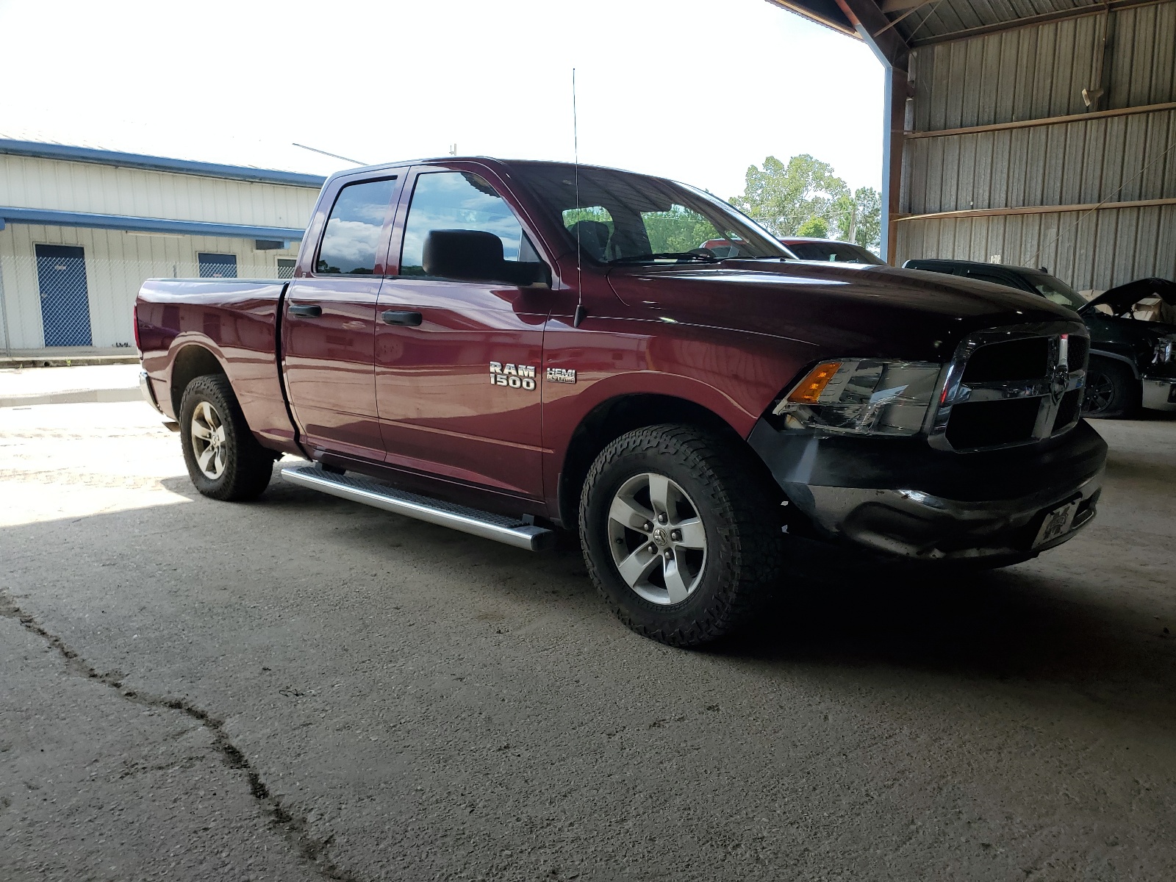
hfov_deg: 67.3
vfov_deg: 53.1
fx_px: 883
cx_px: 588
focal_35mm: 26
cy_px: 441
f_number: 1.5
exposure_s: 1/1250
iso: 50
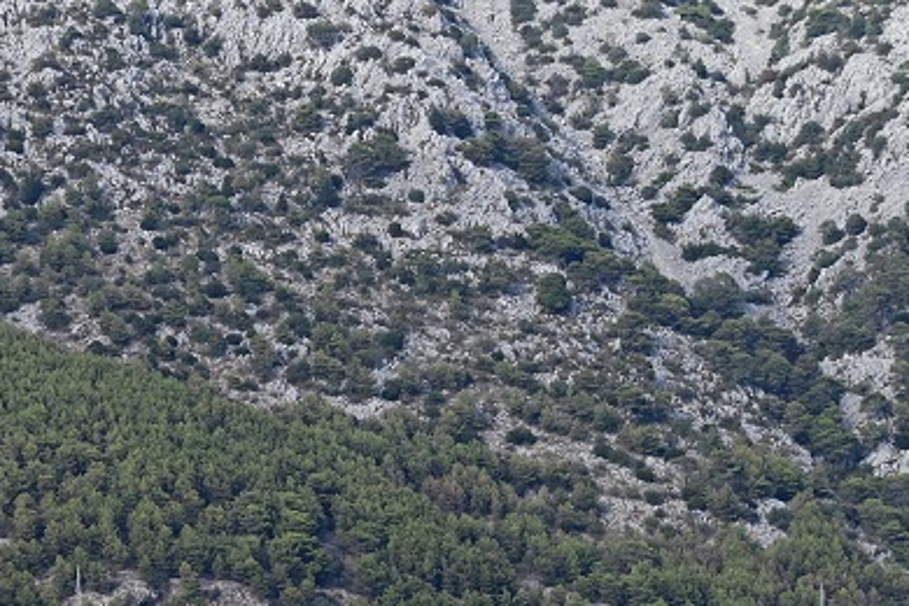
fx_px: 7574
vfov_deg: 4.6
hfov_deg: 6.8
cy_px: 675
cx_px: 19
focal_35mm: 300
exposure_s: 1/500
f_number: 5.6
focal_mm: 90
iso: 180
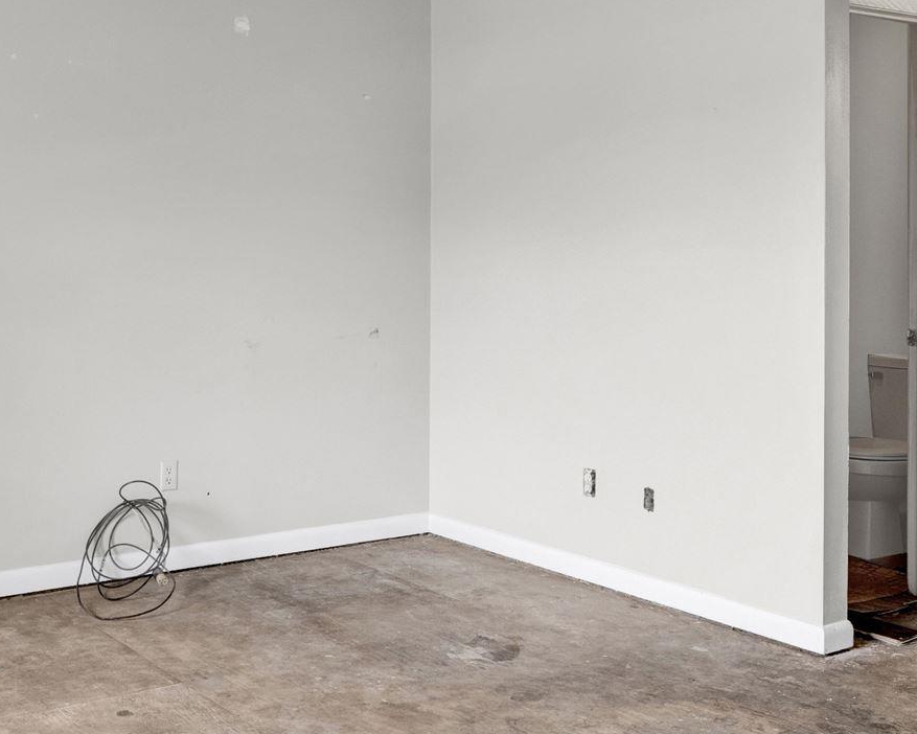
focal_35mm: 46
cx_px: 323
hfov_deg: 39.9
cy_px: 249
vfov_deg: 32.5
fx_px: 1249
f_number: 11
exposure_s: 1/6
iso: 400
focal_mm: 14
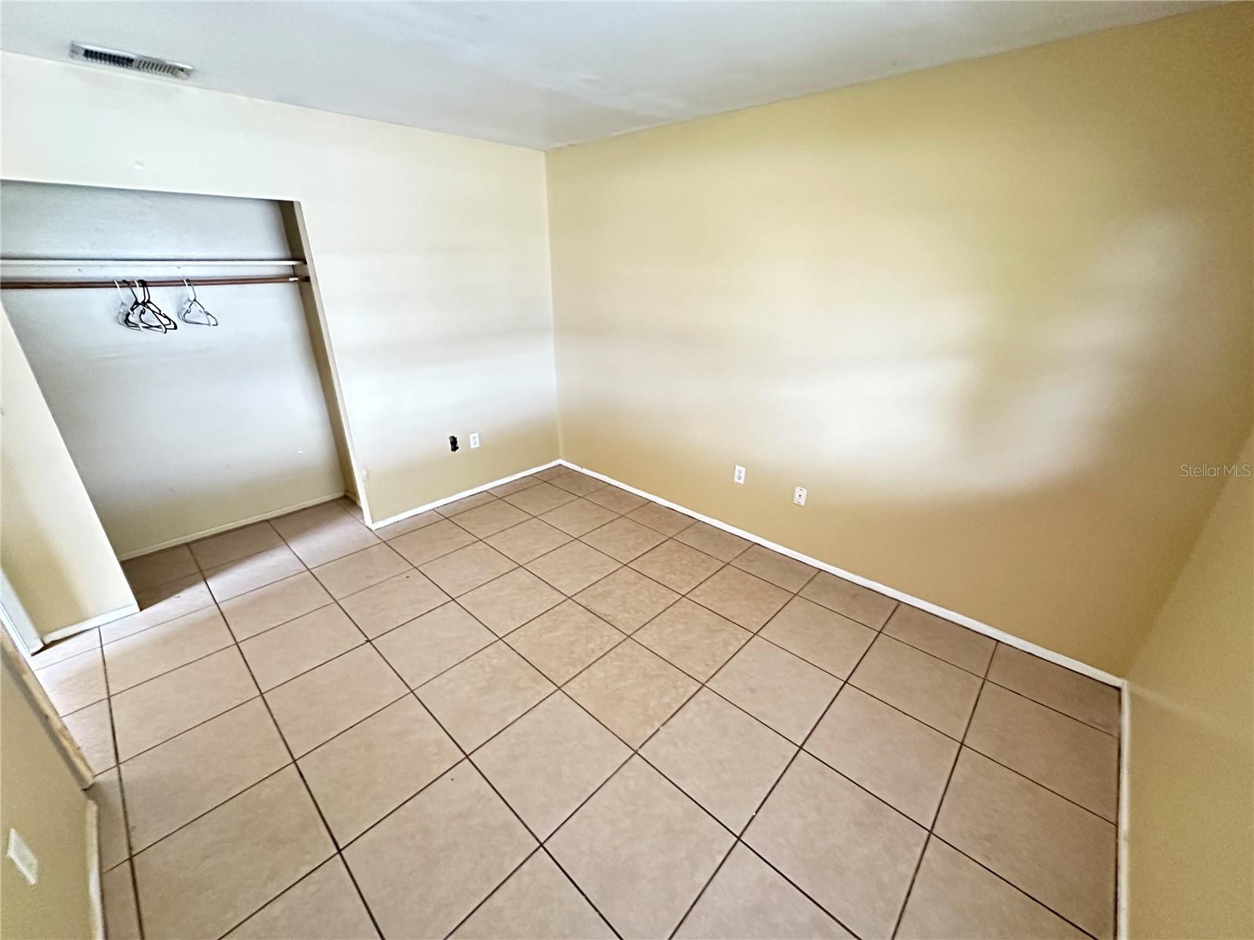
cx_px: 627
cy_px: 470
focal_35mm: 14
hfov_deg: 102.1
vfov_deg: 85.7
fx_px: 507
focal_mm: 2.22
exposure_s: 1/55
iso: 1250
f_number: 2.2
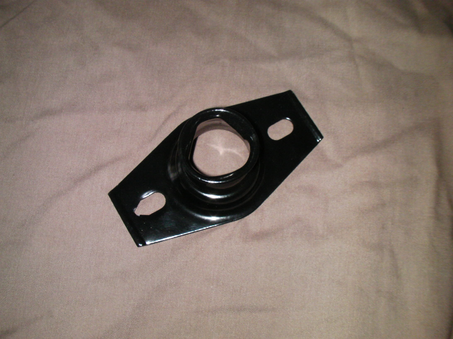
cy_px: 170
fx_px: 497
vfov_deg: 37.7
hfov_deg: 49.0
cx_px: 226
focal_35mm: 38
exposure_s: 1/30
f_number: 5.6
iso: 200
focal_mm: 6.3
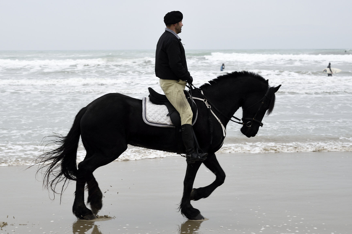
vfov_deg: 19.7
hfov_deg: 29.2
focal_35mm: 69
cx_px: 160
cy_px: 136
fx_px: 675
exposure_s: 1/250
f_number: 5.6
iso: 100
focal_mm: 50
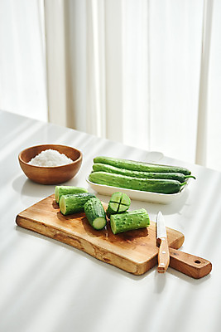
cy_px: 166
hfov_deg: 19.5
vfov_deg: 28.8
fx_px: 644
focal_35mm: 70
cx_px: 110
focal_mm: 70
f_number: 5.6
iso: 400
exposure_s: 1/640
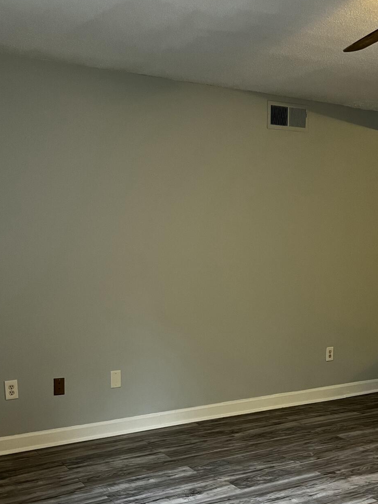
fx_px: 611
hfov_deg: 34.3
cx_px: 203
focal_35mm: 42
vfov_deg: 43.9
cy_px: 349
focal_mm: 5.7
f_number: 1.5
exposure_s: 1/60
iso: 400
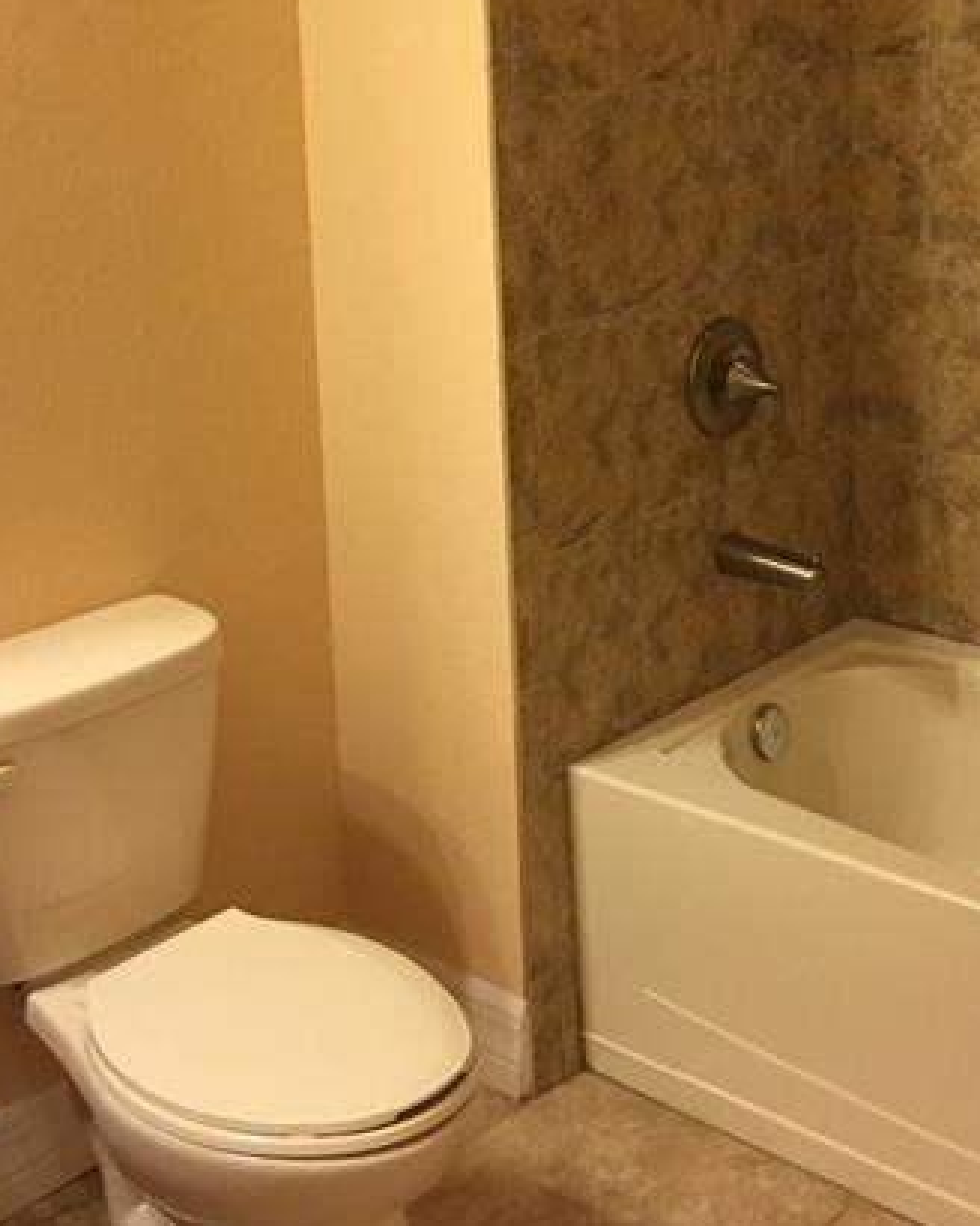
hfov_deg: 28.5
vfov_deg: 34.3
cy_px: 239
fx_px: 1922
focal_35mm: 53
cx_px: 586
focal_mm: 4.15
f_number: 2.2
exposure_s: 1/30
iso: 200
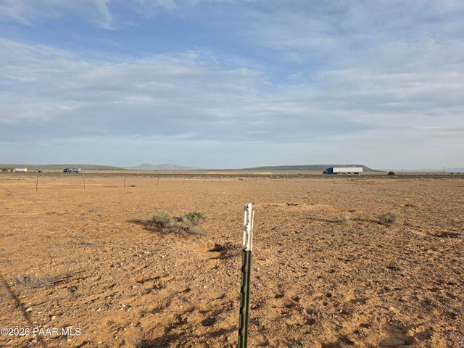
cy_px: 174
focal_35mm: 23
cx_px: 232
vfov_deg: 58.9
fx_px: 308
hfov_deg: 73.9
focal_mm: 6.5
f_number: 1.4
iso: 64
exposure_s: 1/4331
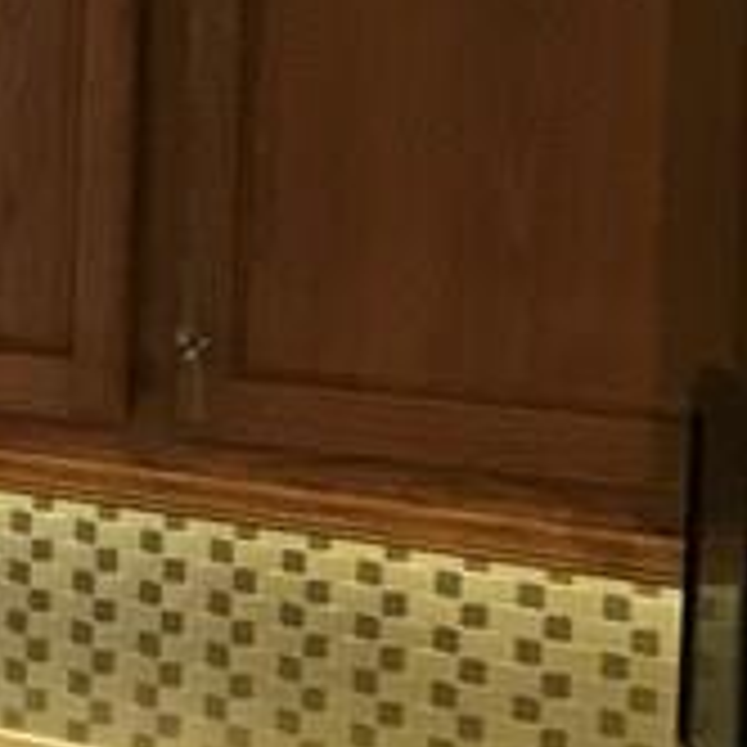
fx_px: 3735
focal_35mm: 153
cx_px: -1480
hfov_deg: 9.2
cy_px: 189
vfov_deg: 11.4
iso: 32
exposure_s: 1/20
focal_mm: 3.99
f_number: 1.8
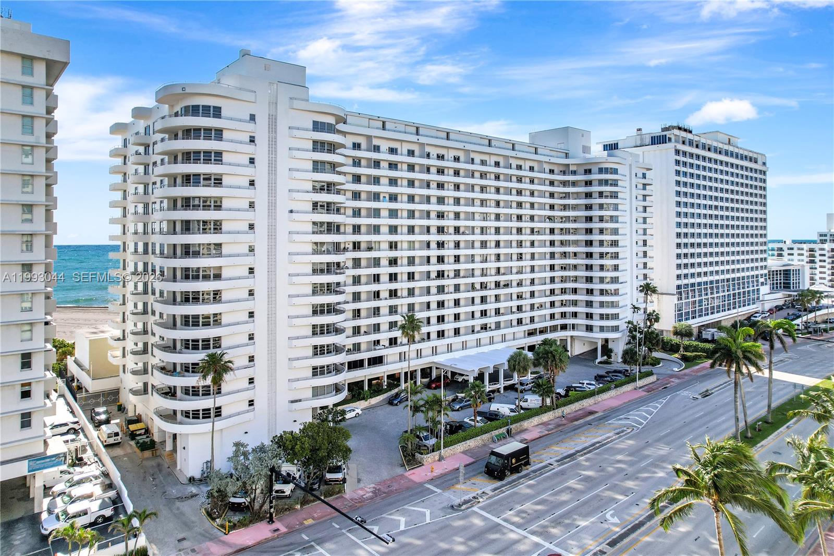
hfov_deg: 78.6
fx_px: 510
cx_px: 417
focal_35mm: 22
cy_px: 278
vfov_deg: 57.2
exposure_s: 1/1000
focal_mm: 8.38
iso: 100
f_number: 2.8
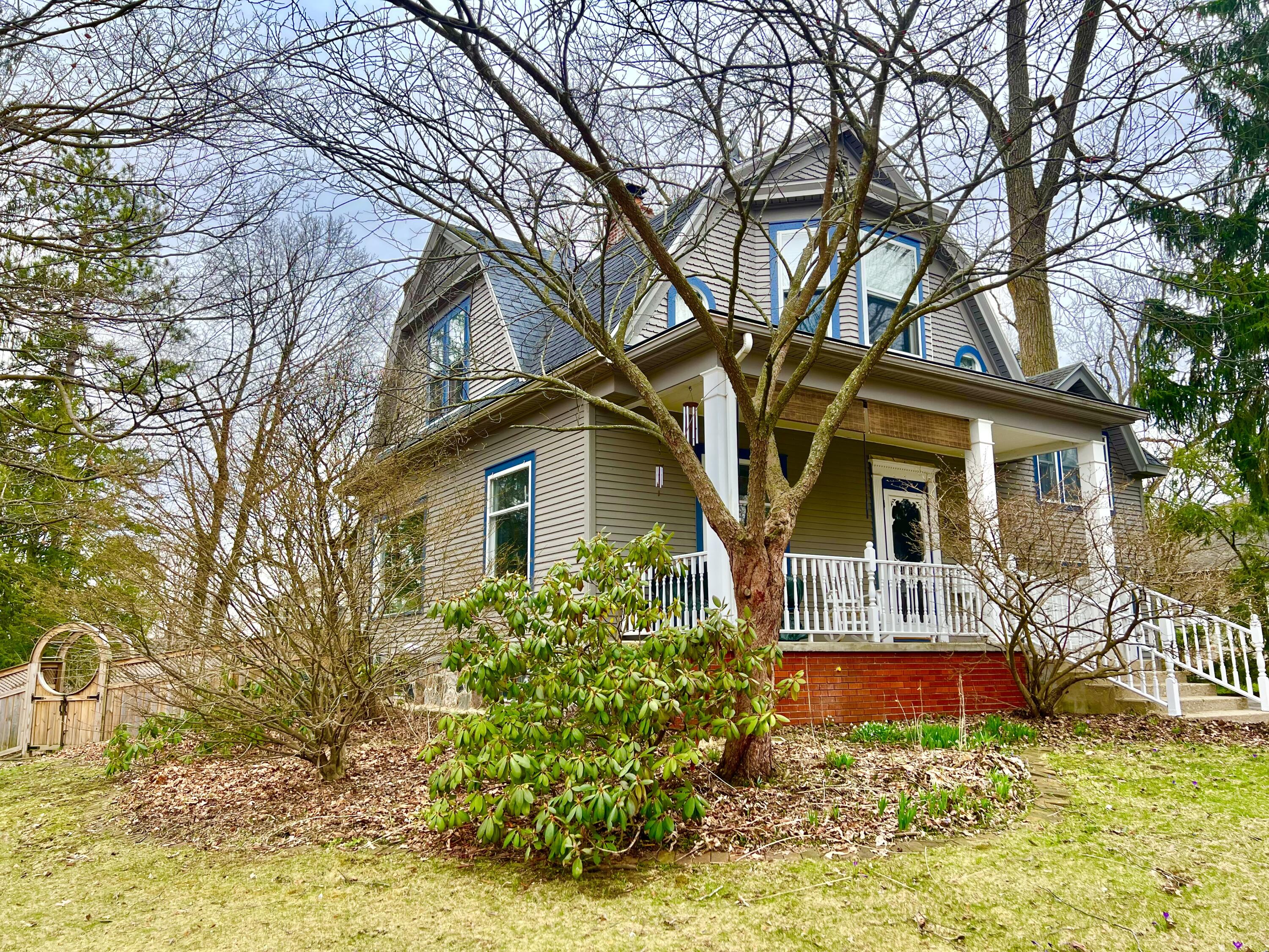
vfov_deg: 53.1
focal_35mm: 26
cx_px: 634
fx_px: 953
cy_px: 476
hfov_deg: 67.3
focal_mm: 5.7
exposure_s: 1/1431
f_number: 1.5
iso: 50
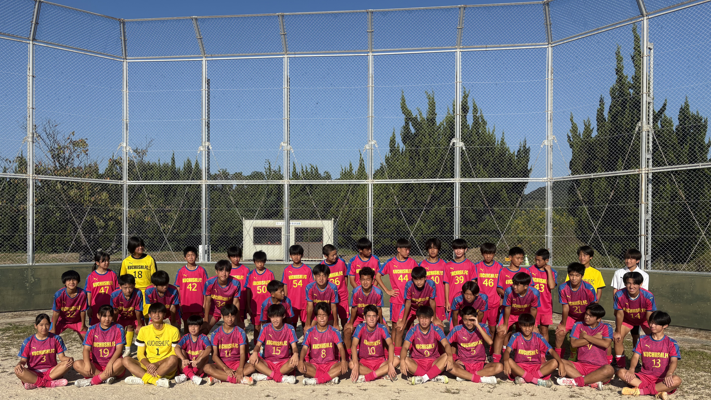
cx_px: 347
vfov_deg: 40.0
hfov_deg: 66.1
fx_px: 547
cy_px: 235
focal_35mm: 29
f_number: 1.6
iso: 50
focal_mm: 5.96
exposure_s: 1/4608
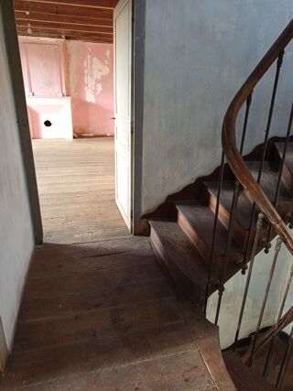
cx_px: 146
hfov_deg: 56.8
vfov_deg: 71.6
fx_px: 271
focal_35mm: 24
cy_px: 196
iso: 786
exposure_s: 1/33.3
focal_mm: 5.24
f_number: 1.7
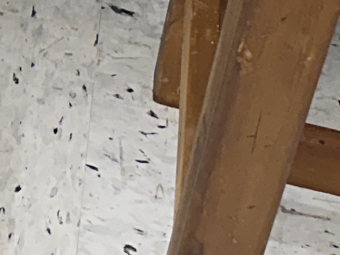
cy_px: -581
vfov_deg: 7.8
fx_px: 1552
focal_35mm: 158
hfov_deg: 11.2
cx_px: -372
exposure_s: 1/120
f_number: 1.78
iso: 100
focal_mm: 6.86
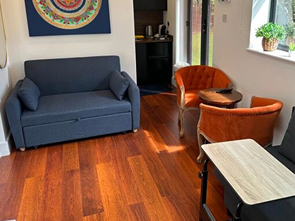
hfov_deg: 55.0
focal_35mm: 33
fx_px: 281
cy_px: 75
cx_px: 174
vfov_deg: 42.4
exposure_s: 1/121
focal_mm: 6.86
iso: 80
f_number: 1.78
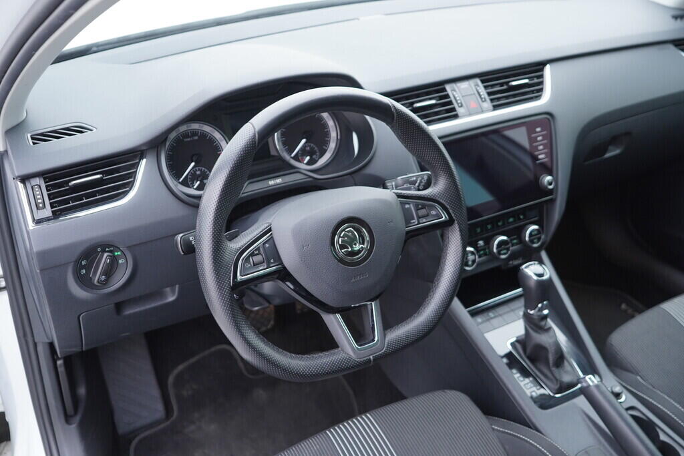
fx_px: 684
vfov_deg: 36.9
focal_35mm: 36
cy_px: 228
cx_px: 342
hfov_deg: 53.1
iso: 250
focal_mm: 24
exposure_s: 1/40
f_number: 2.8
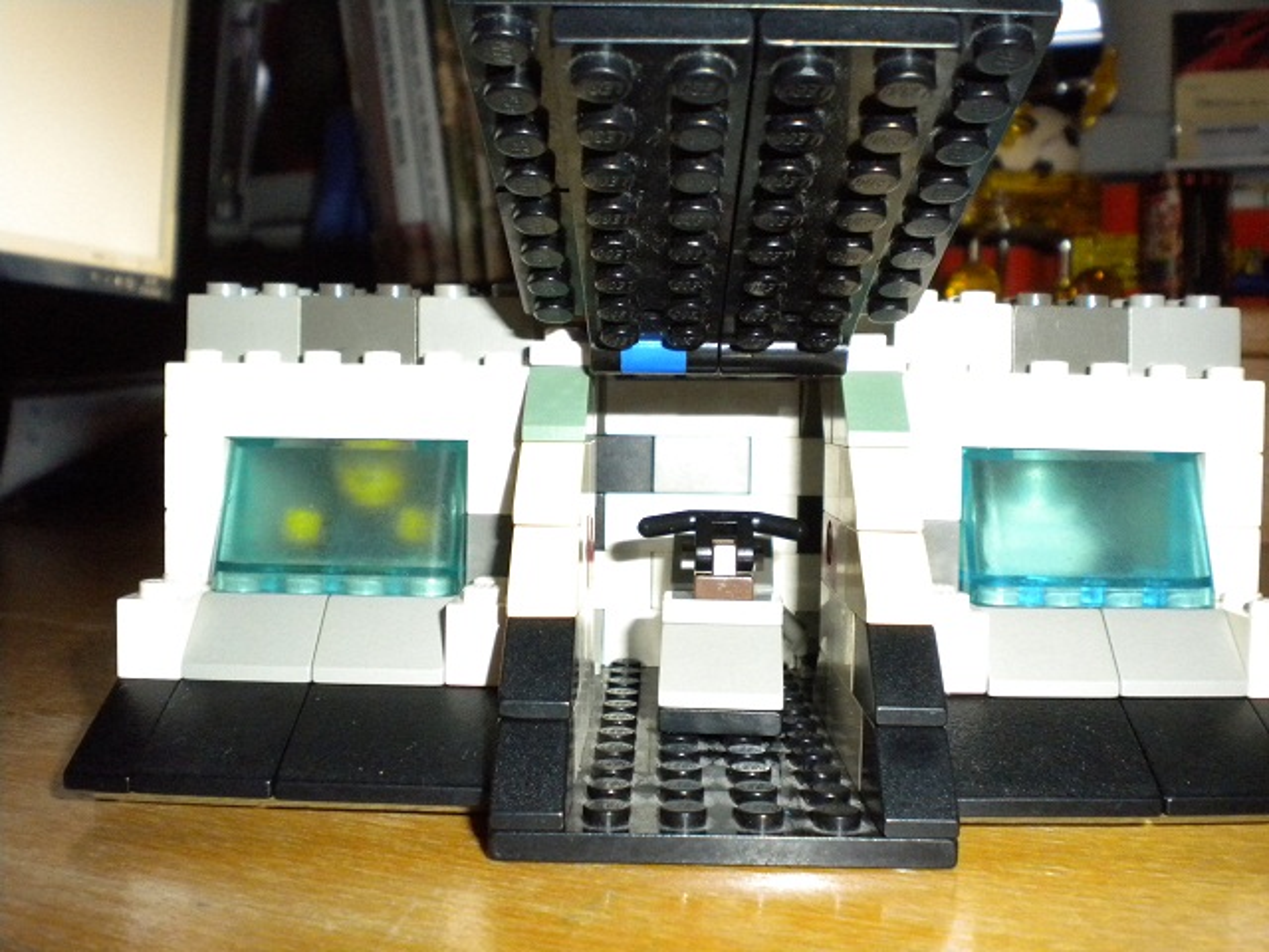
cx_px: 634
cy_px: 476
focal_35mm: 35
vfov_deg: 40.7
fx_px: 1283
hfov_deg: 52.6
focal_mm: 6.3
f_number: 4.6
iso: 400
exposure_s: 1/30
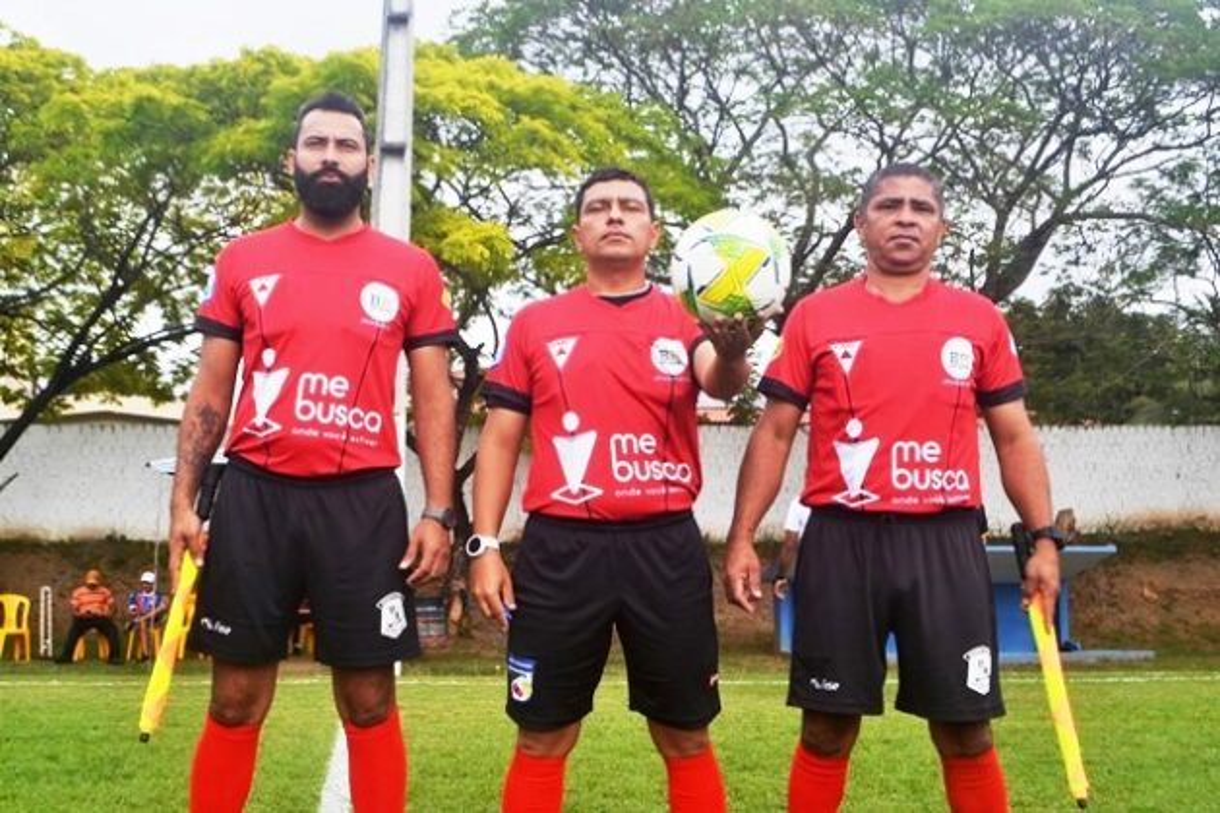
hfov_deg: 46.4
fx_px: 1423
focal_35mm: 42
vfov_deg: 31.9
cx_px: 610
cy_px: 406
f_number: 6.3
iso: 100
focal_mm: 28
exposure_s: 1/160
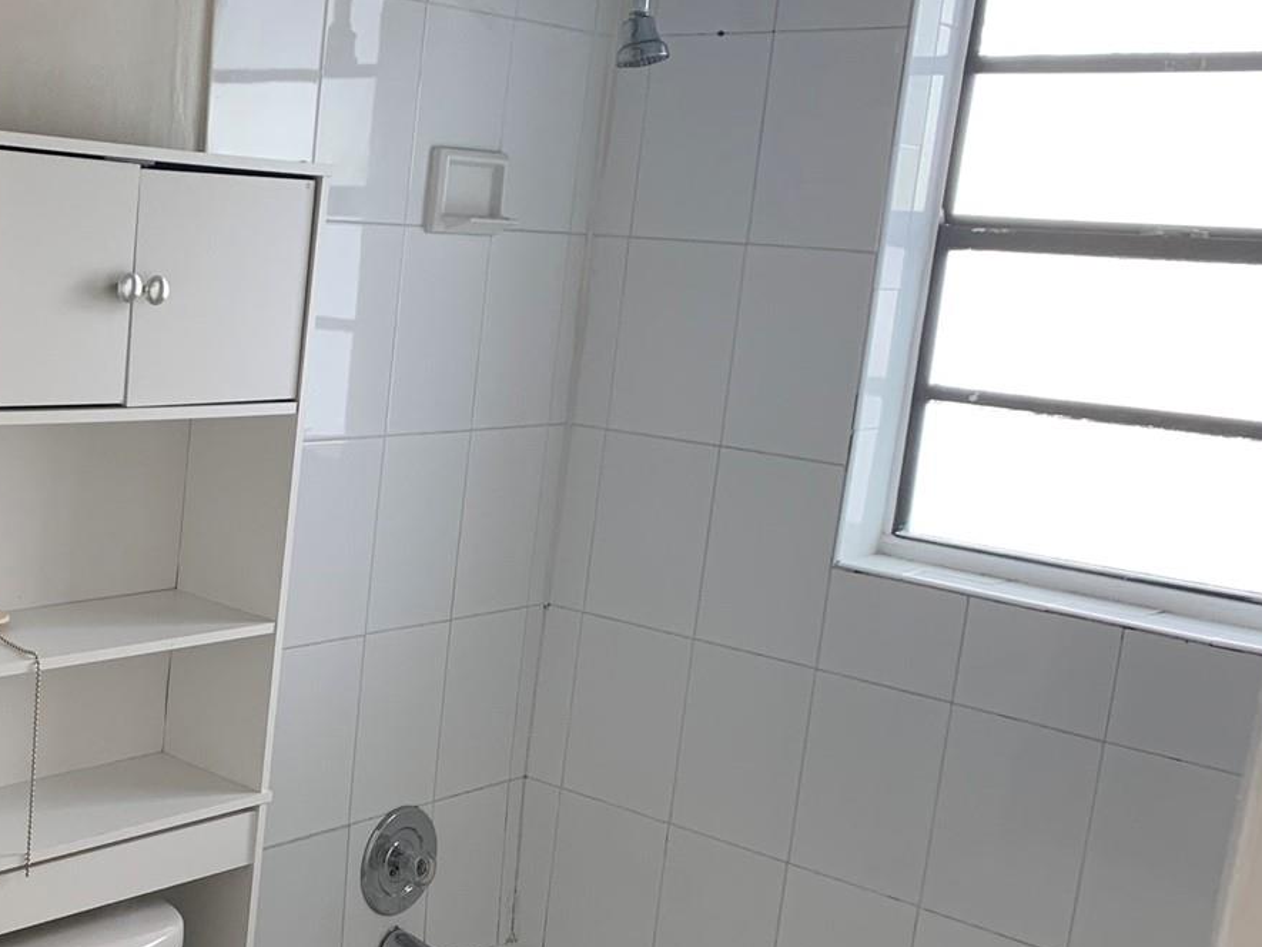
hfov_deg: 38.1
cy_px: 600
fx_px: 1714
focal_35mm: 47
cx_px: 161
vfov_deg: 30.7
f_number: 1.8
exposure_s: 1/102
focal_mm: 4.25
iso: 100
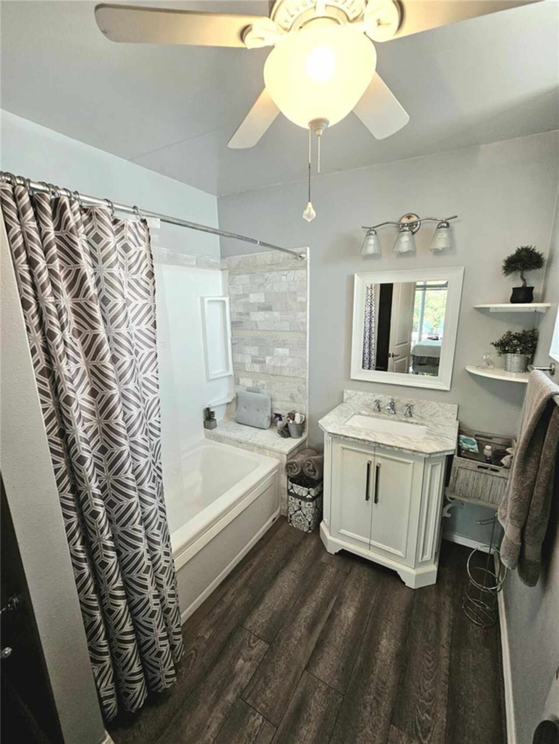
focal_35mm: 13
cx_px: 280
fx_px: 280
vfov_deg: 106.2
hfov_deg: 89.9
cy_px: 372
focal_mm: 2.2
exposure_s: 1/60.2
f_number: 2.2
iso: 160
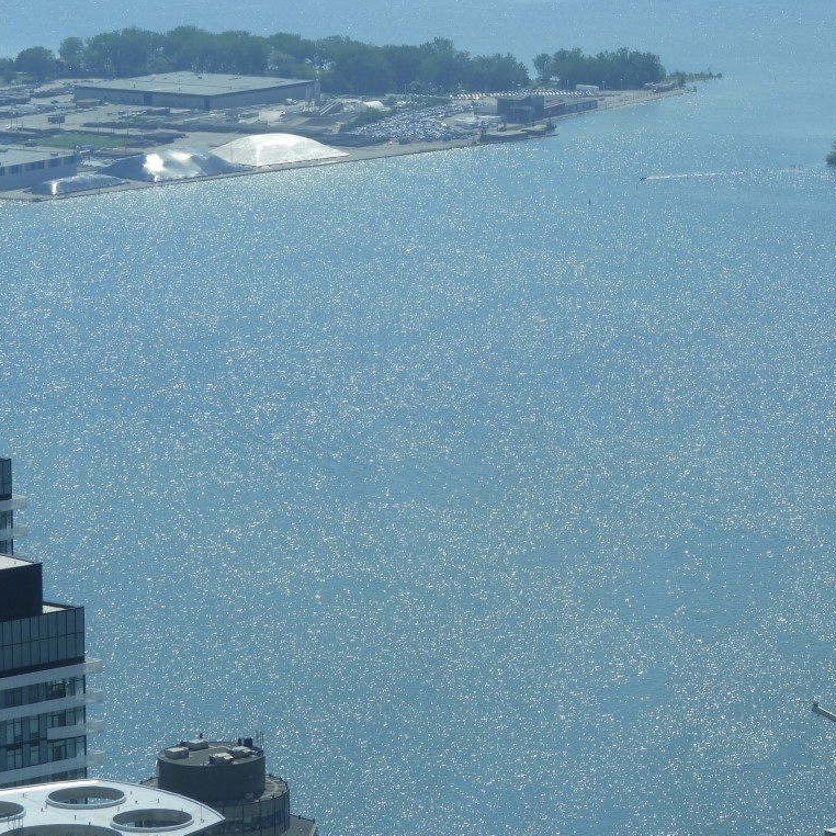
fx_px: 5246
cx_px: 516
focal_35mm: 192
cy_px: 286
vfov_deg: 9.1
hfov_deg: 9.1
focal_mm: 20.6
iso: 100
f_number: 5
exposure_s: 1/200
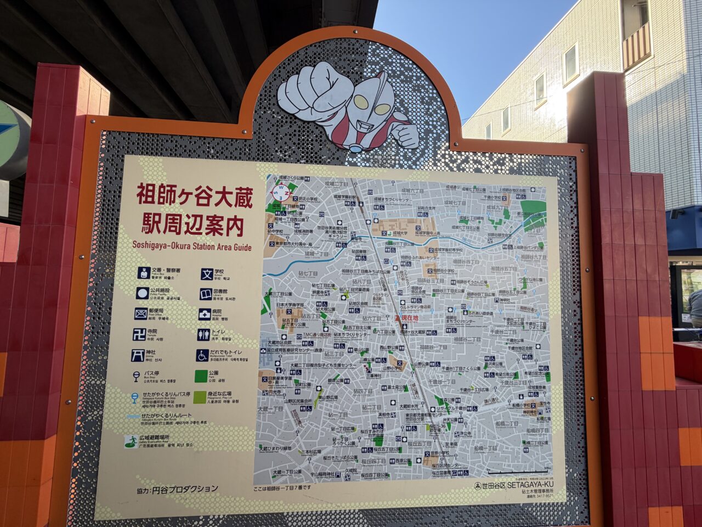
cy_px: 264
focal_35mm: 14
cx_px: 351
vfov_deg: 85.7
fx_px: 284
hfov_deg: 102.1
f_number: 2.2
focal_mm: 2.22
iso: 40
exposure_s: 1/230
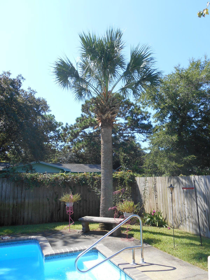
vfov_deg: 67.3
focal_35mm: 26
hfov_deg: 53.1
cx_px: 105
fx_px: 210
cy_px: 140
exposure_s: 1/400
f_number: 3.4
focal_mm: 4.7
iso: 80
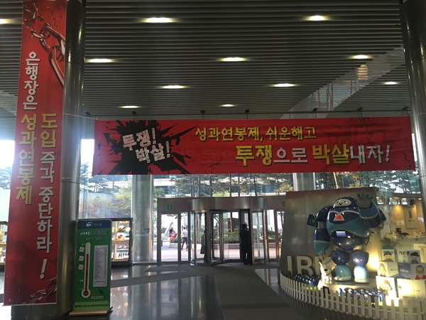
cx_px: 213
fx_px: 357
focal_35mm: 29
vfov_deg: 48.2
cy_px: 160
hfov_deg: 61.7
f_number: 2.2
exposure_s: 1/30
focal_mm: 4.15
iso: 80
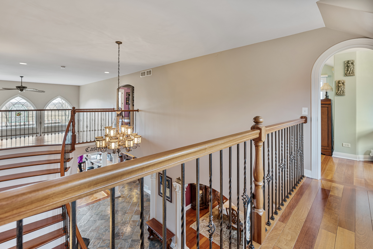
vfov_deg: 72.1
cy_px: 124
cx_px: 186
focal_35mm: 16
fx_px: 171
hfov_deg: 95.0
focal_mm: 16.5
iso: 200
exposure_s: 1/8
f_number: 4
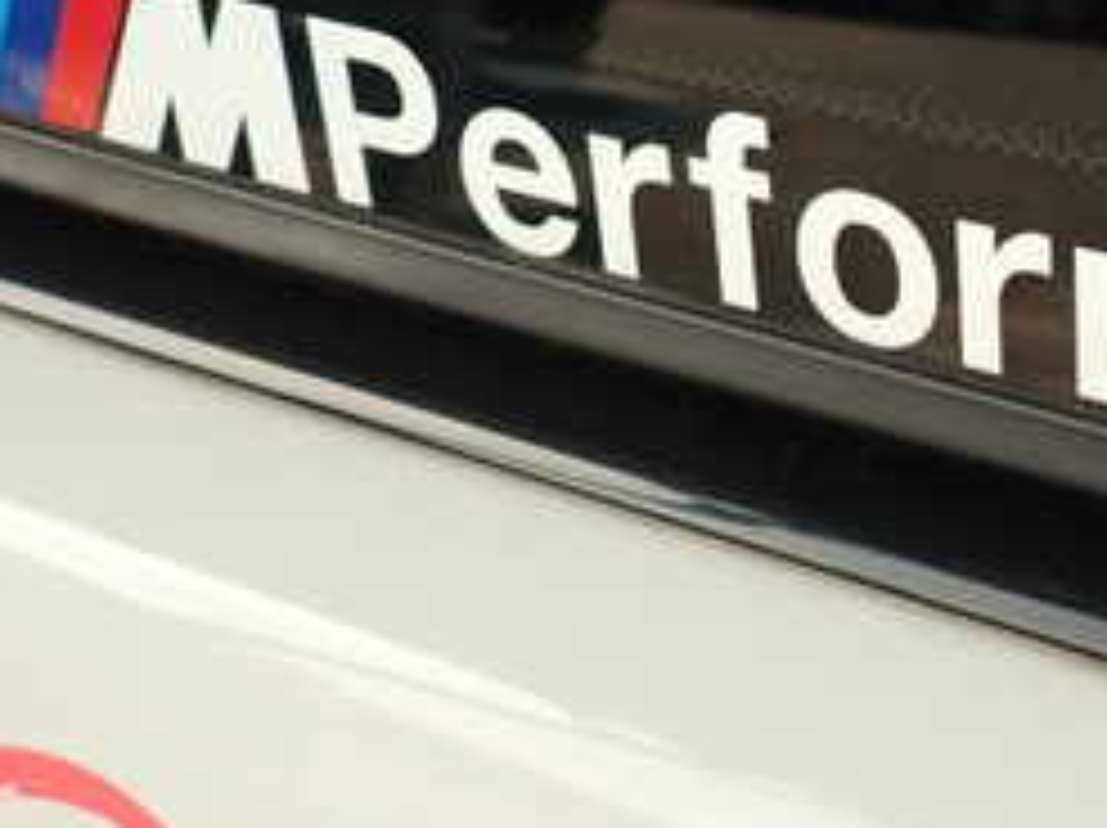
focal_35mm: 61
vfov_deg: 23.9
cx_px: 1166
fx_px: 1949
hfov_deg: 29.2
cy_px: 270
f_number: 2.8
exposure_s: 1/500
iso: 100
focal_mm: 4.5
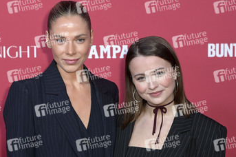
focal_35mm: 129
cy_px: 92
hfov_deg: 15.9
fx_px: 845
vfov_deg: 10.6
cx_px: 103
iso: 1600
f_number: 5
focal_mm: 98
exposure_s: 1/400
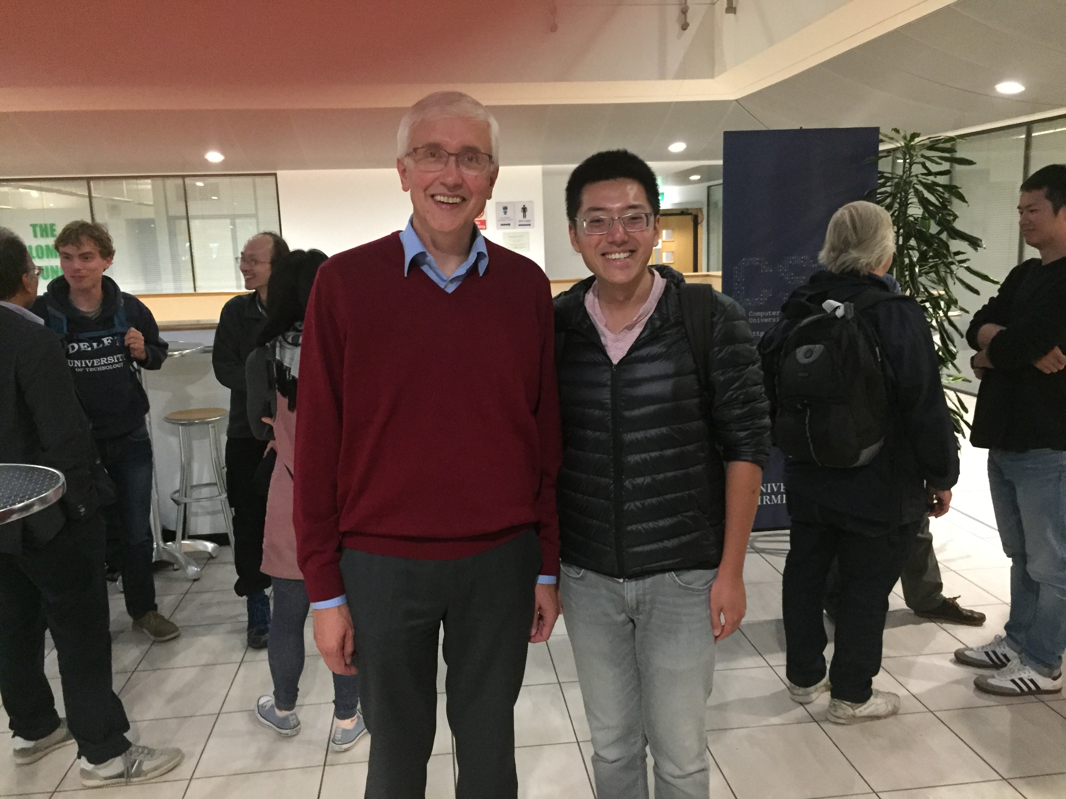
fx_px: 893
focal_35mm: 29
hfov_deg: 61.7
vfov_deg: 48.2
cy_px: 400
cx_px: 533
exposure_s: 1/17
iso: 400
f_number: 2.2
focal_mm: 4.15
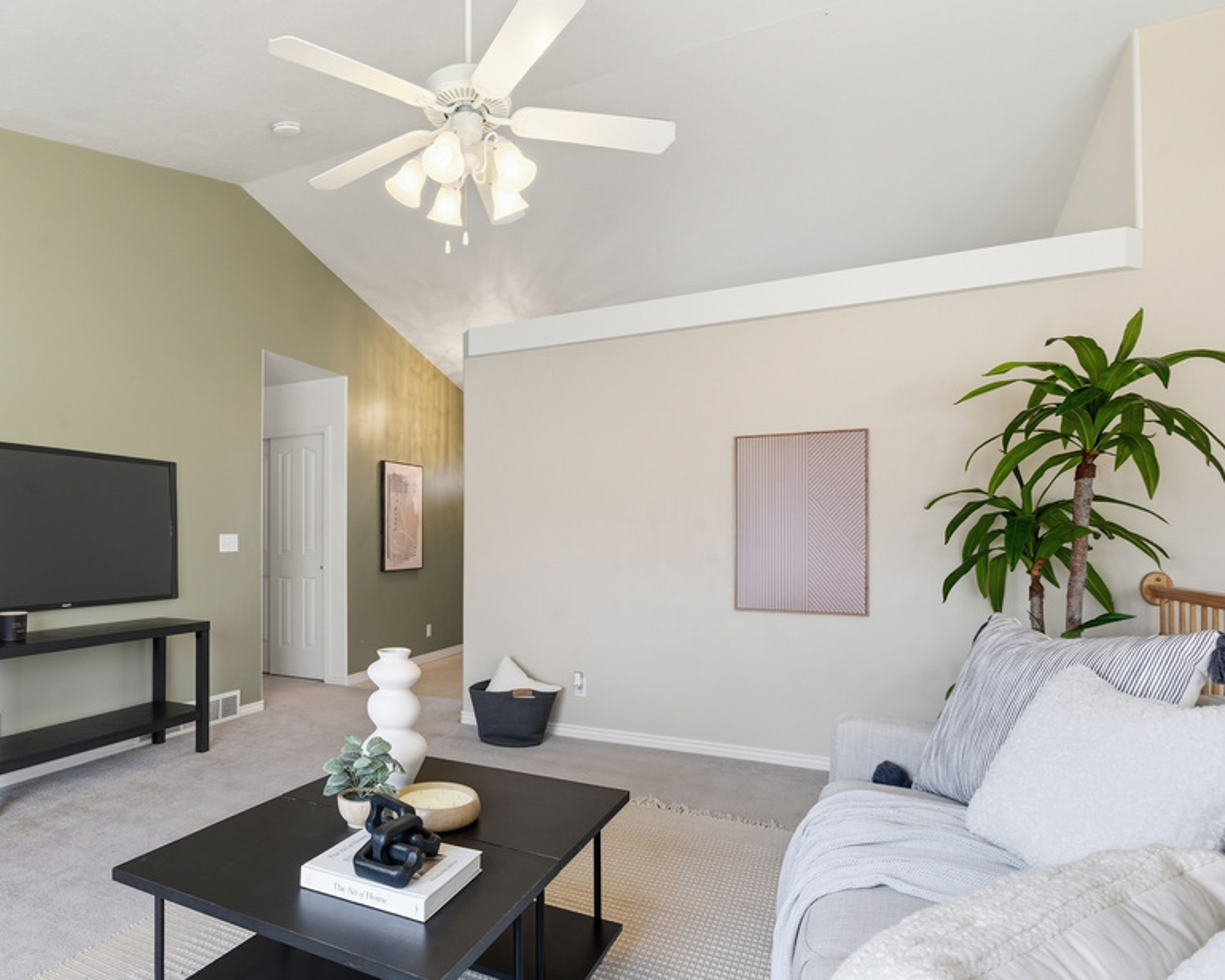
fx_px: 725
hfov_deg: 78.6
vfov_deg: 67.9
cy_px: 535
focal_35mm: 20
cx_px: 443
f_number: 10
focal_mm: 16
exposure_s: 1/40
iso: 100
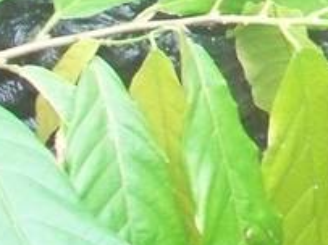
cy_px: -546
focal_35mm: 284
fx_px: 2689
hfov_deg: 6.6
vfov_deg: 4.9
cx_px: 831
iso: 400
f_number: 2.8
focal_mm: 7.54
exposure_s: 1/60
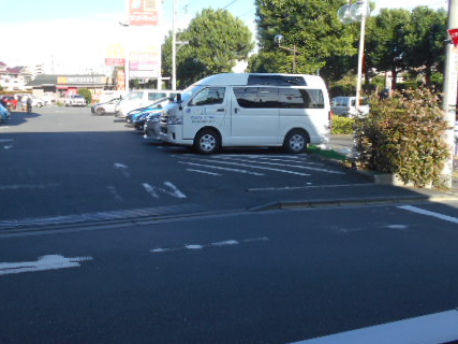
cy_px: 127
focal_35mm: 39
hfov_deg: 47.3
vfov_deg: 36.6
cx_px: 165
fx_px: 516
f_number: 3.2
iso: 80
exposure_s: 1/400
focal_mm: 4.6
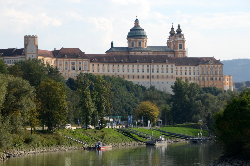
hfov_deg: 13.7
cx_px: 125
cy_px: 83
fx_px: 1039
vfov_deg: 9.1
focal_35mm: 150
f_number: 7.1
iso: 400
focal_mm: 100
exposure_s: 1/800
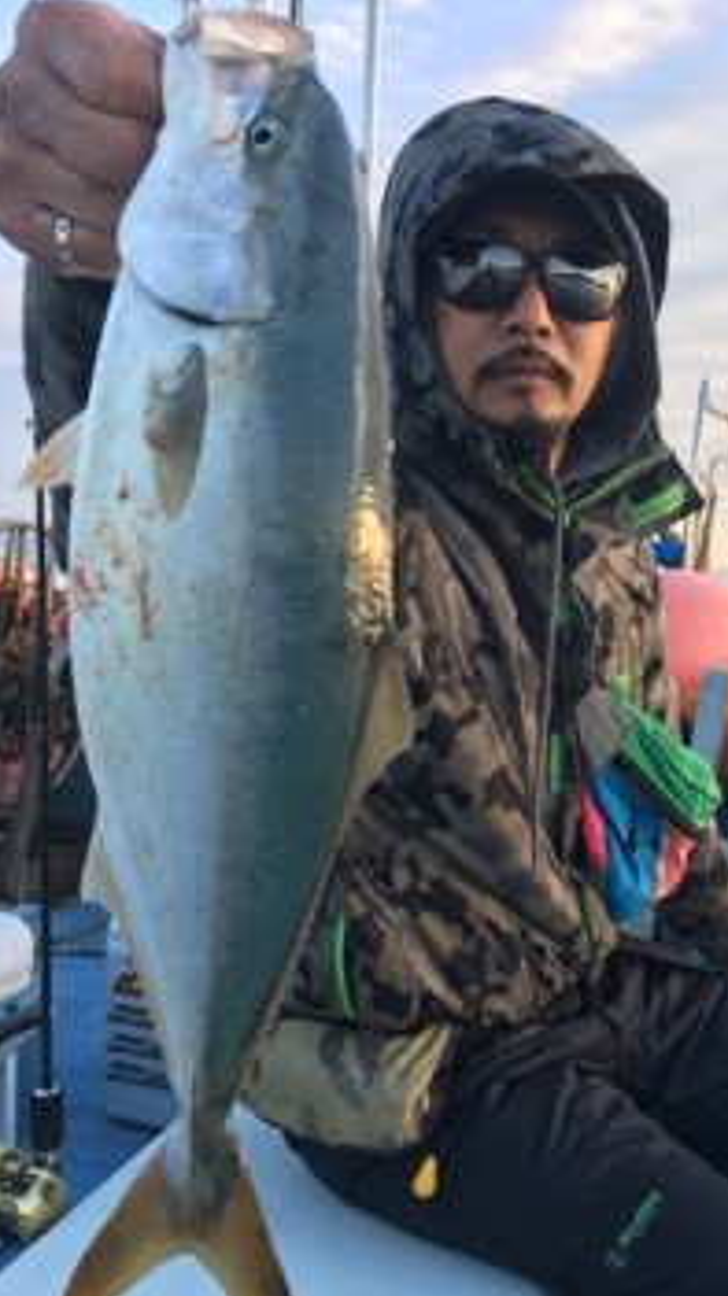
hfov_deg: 32.2
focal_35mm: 36
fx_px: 1238
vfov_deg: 55.2
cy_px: 705
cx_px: 543
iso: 25
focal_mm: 4.15
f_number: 2.2
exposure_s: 1/121
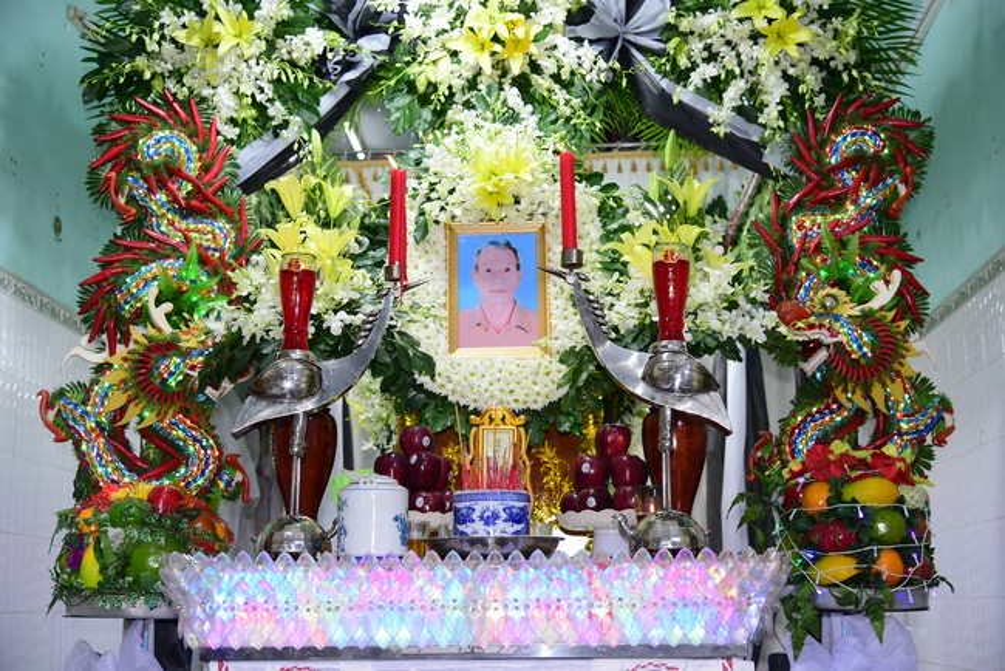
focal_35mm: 44
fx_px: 1229
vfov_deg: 30.5
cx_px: 502
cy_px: 336
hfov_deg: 44.5
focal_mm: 44
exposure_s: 1/125
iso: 320
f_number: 4
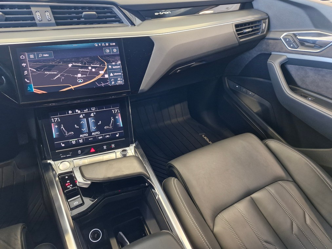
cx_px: 166
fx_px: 221
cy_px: 124
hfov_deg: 73.9
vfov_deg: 58.9
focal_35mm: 23
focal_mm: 5.54
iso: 640
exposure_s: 1/25
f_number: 1.8
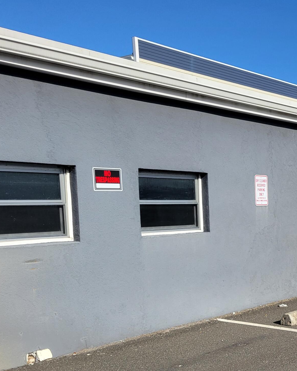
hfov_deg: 26.0
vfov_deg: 35.6
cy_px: 252
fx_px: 571
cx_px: 357
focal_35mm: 52
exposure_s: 1/2077
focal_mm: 5.4
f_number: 1.8
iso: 40
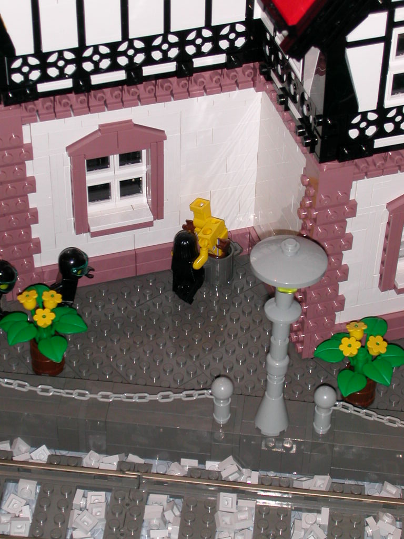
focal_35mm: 87
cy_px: 270
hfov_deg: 17.0
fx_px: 1354
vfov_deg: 22.5
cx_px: 202
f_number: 4.3
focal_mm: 13.3
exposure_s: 1/59.9
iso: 100
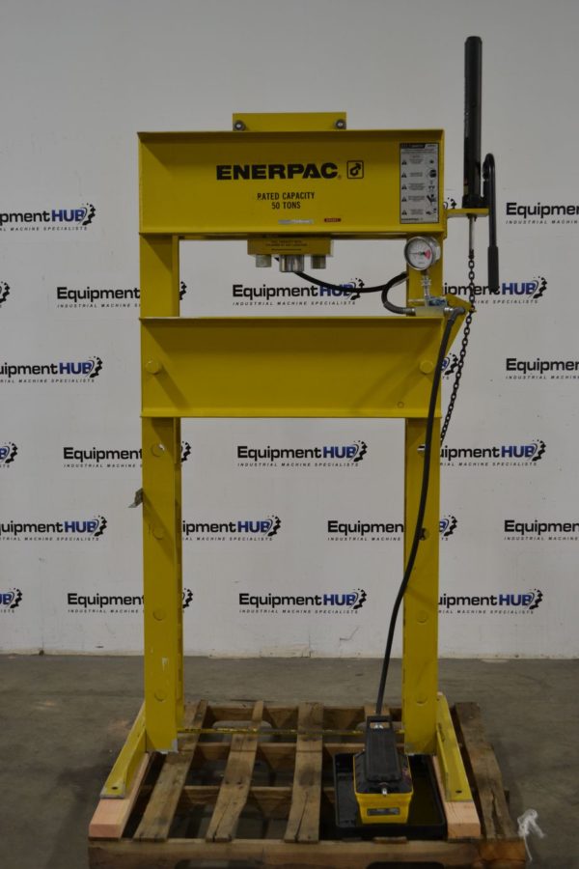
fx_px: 1158
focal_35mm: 48
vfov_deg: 41.1
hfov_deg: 28.1
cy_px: 434
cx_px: 290
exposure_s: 1/50
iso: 400
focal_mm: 32
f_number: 4.8
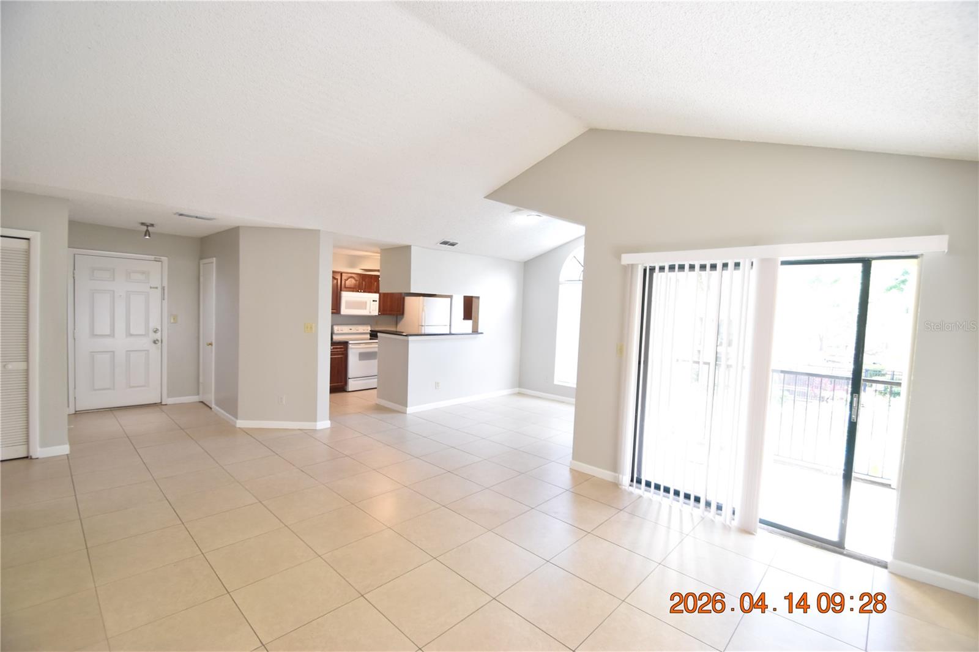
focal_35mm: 15
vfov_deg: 77.3
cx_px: 490
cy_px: 326
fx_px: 408
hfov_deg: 100.4
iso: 800
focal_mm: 10
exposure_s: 1/60
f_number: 3.5
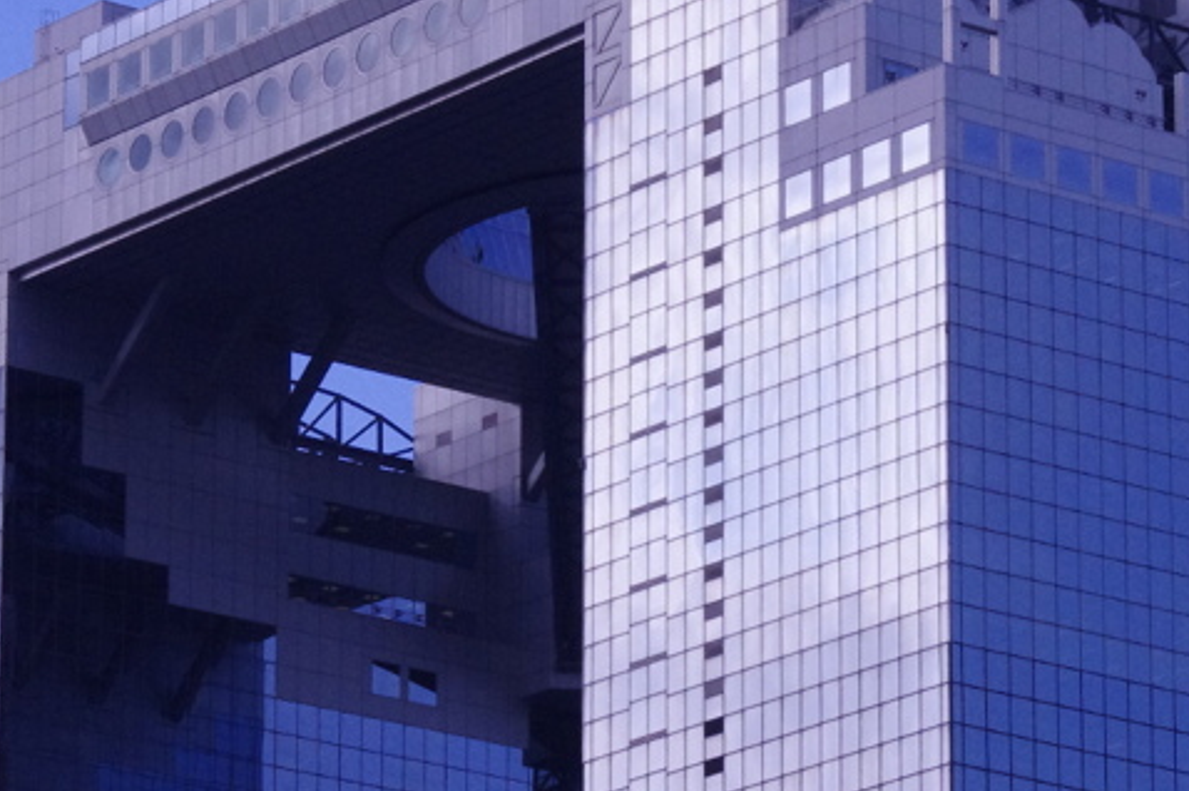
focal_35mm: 257
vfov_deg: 5.3
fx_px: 8482
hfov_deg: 8.0
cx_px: 687
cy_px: 488
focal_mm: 80
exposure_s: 1/640
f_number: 18
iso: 1600
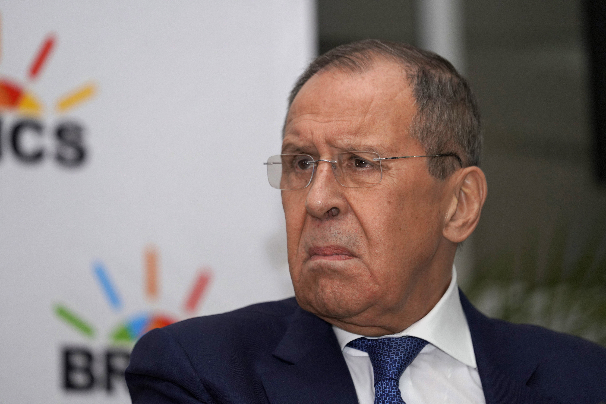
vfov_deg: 7.0
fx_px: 3316
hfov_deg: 10.4
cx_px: 303
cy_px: 202
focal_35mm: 197
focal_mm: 197
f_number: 4
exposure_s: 1/320
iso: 800
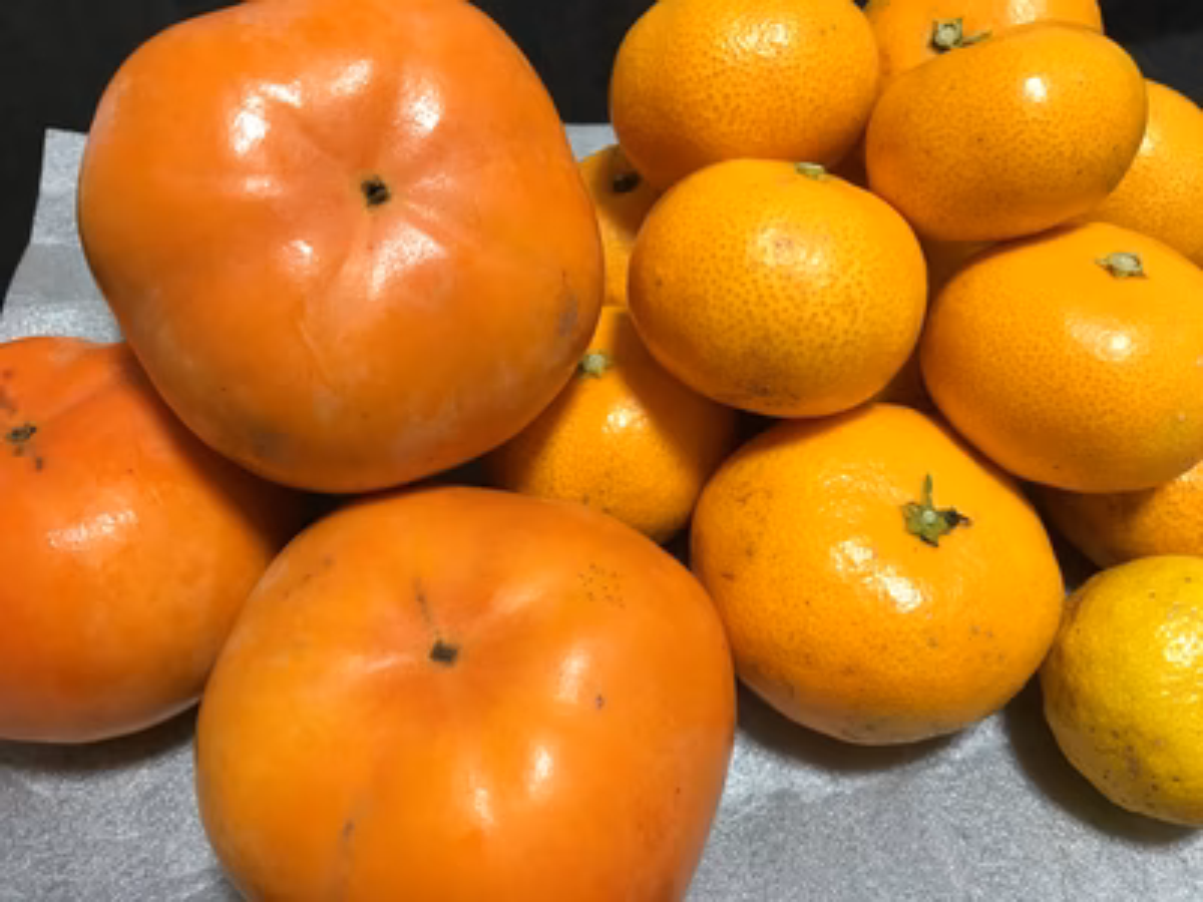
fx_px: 1008
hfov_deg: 61.7
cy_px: 451
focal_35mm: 29
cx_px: 602
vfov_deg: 48.2
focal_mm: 4.15
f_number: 2.2
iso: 200
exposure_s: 1/33
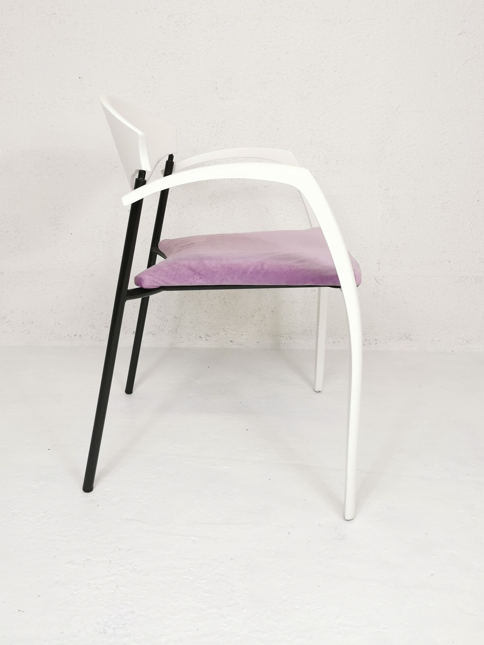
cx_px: 232
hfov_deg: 41.8
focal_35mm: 34
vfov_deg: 53.4
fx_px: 634
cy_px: 243
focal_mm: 5.56
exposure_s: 1/100
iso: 50
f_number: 1.6
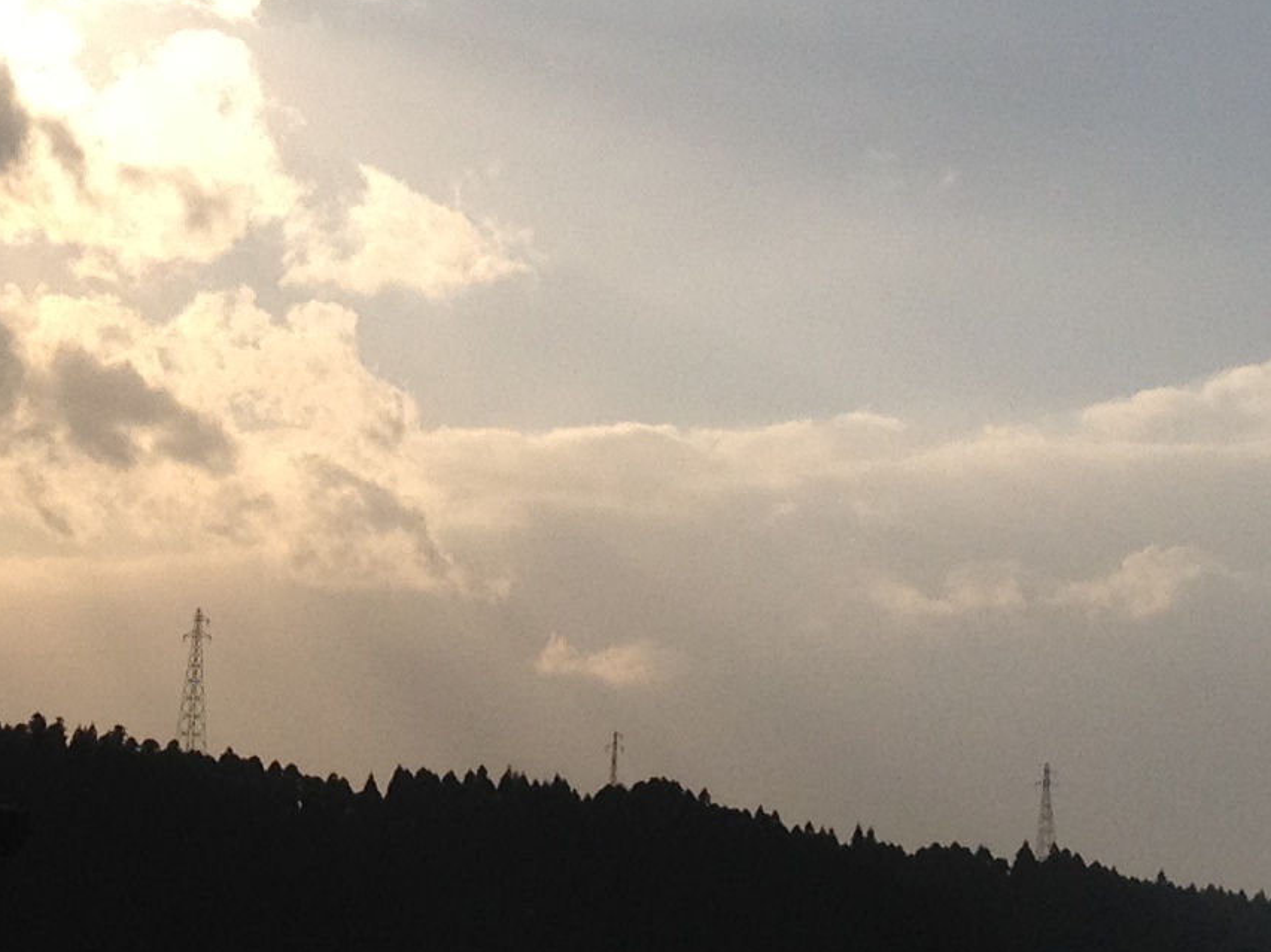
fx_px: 4918
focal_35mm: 134
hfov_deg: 14.6
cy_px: -234
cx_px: 116
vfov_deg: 10.8
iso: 64
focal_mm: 4.28
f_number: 2.4
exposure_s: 1/7937
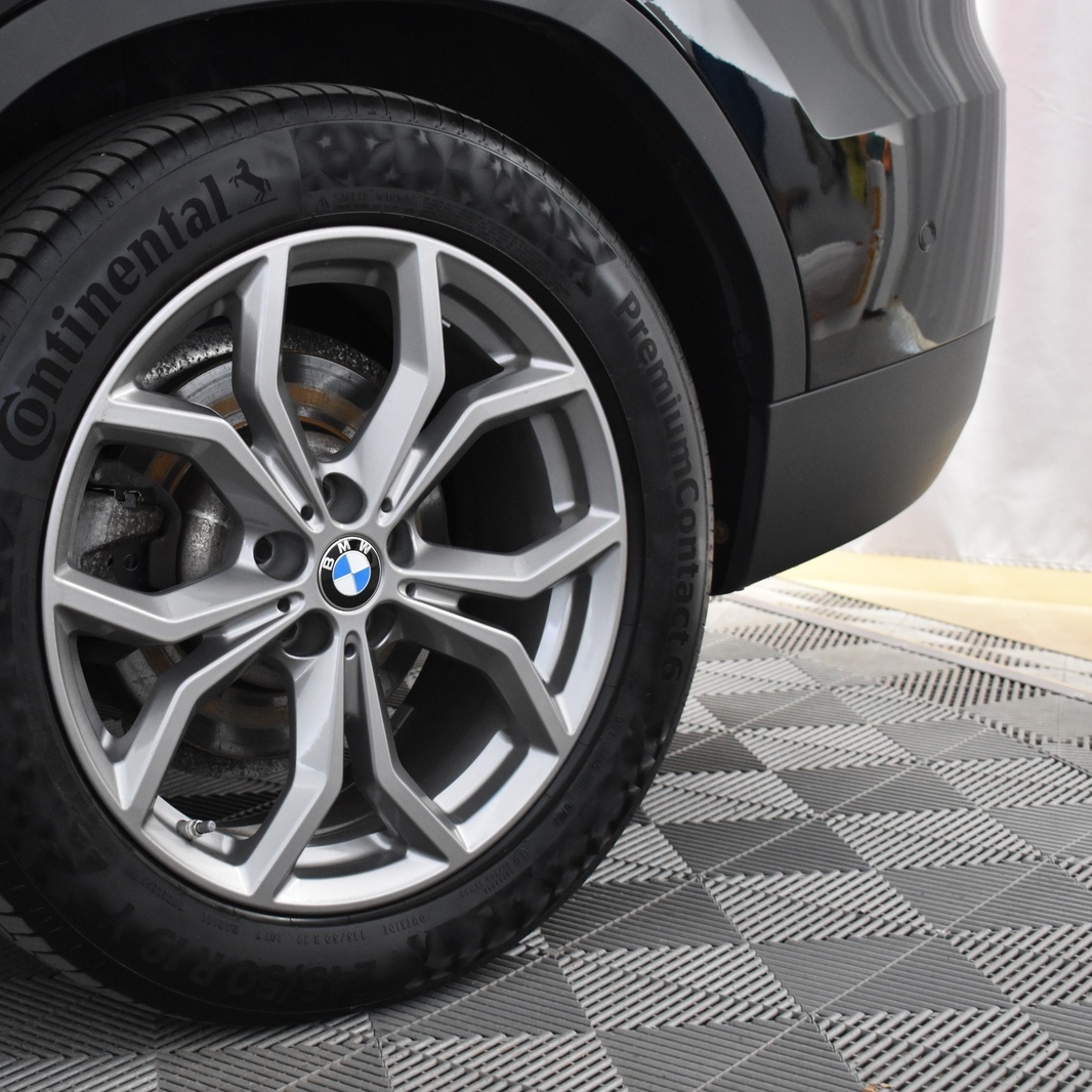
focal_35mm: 62
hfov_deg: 27.4
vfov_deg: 27.7
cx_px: 288
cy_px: 546
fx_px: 2213
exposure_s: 1/50
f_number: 4.5
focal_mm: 32
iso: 2000
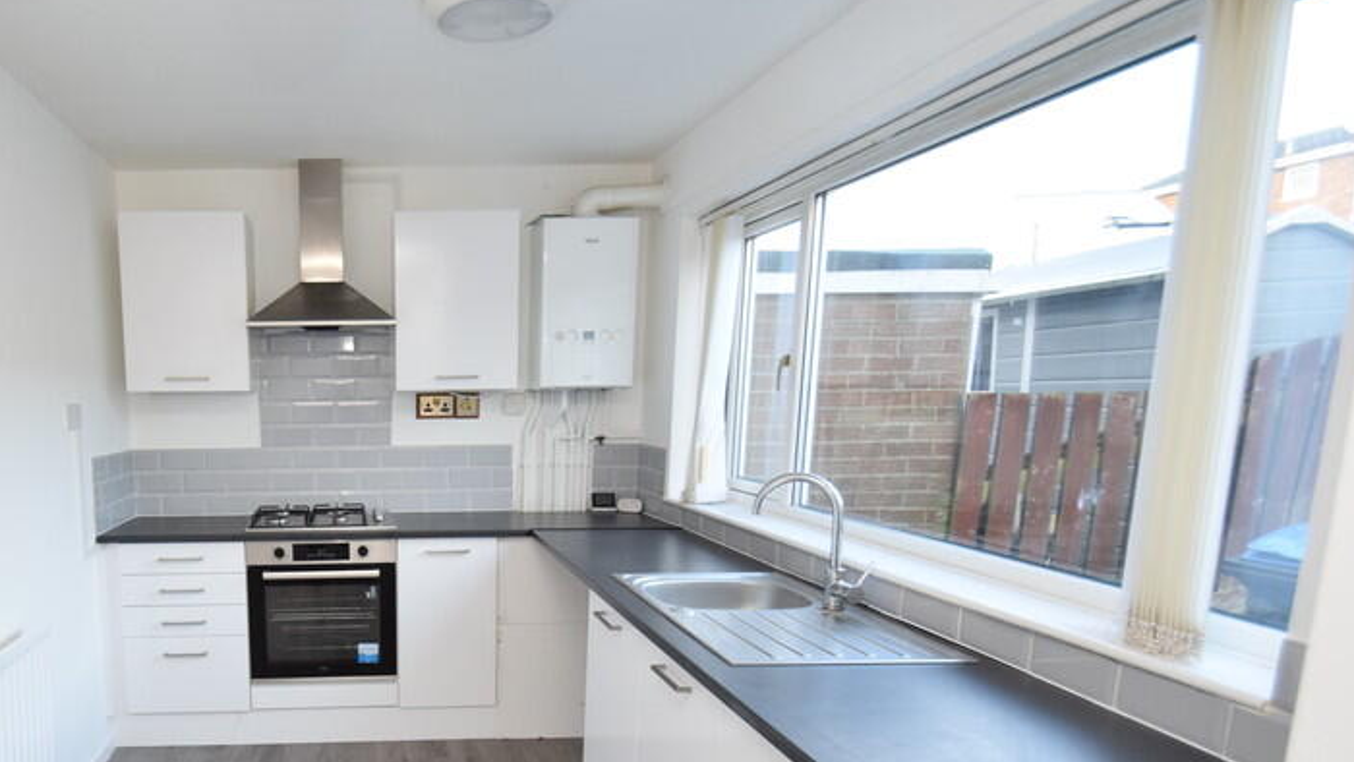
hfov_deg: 74.1
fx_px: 826
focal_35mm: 23
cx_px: 369
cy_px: 510
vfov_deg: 48.7
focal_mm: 10
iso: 800
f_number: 5.6
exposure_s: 1/125
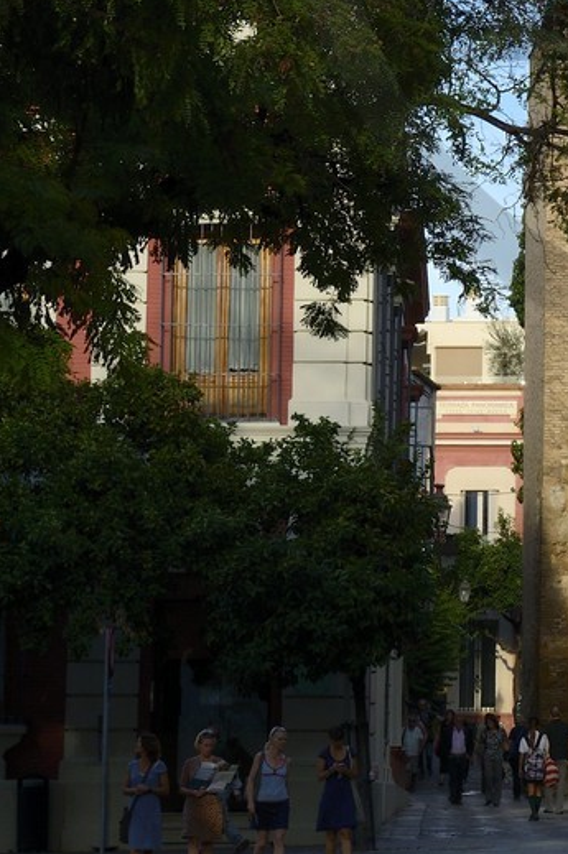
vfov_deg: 9.4
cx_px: 794
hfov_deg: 6.3
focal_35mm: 216
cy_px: -140
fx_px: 5122
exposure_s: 1/200
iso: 200
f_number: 11
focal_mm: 70
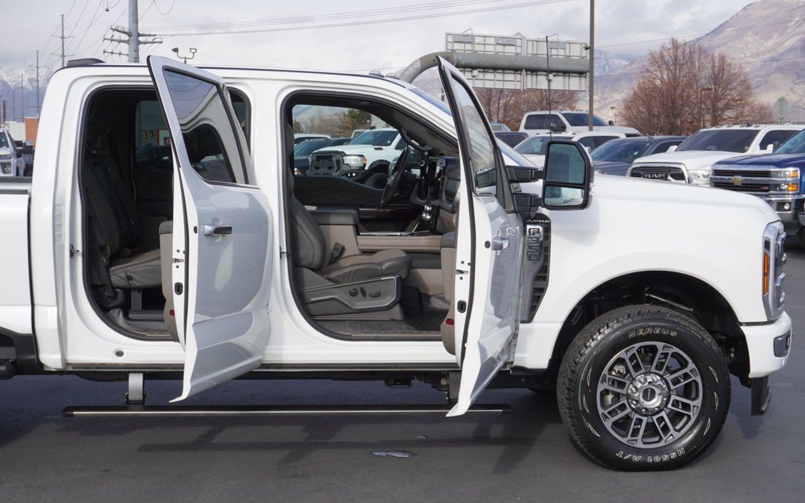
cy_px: 271
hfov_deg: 38.2
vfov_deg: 24.4
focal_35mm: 53
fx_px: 1163
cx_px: 408
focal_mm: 34
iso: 100
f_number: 9
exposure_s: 1/160
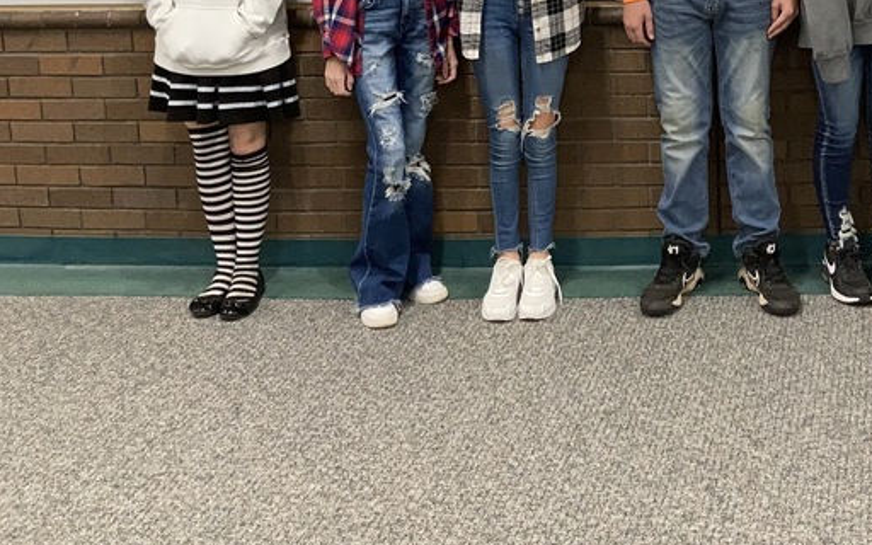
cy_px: -19
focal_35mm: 58
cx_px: 712
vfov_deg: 21.5
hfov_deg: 33.9
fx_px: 1378
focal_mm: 3.99
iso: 160
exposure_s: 1/60
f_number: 1.8
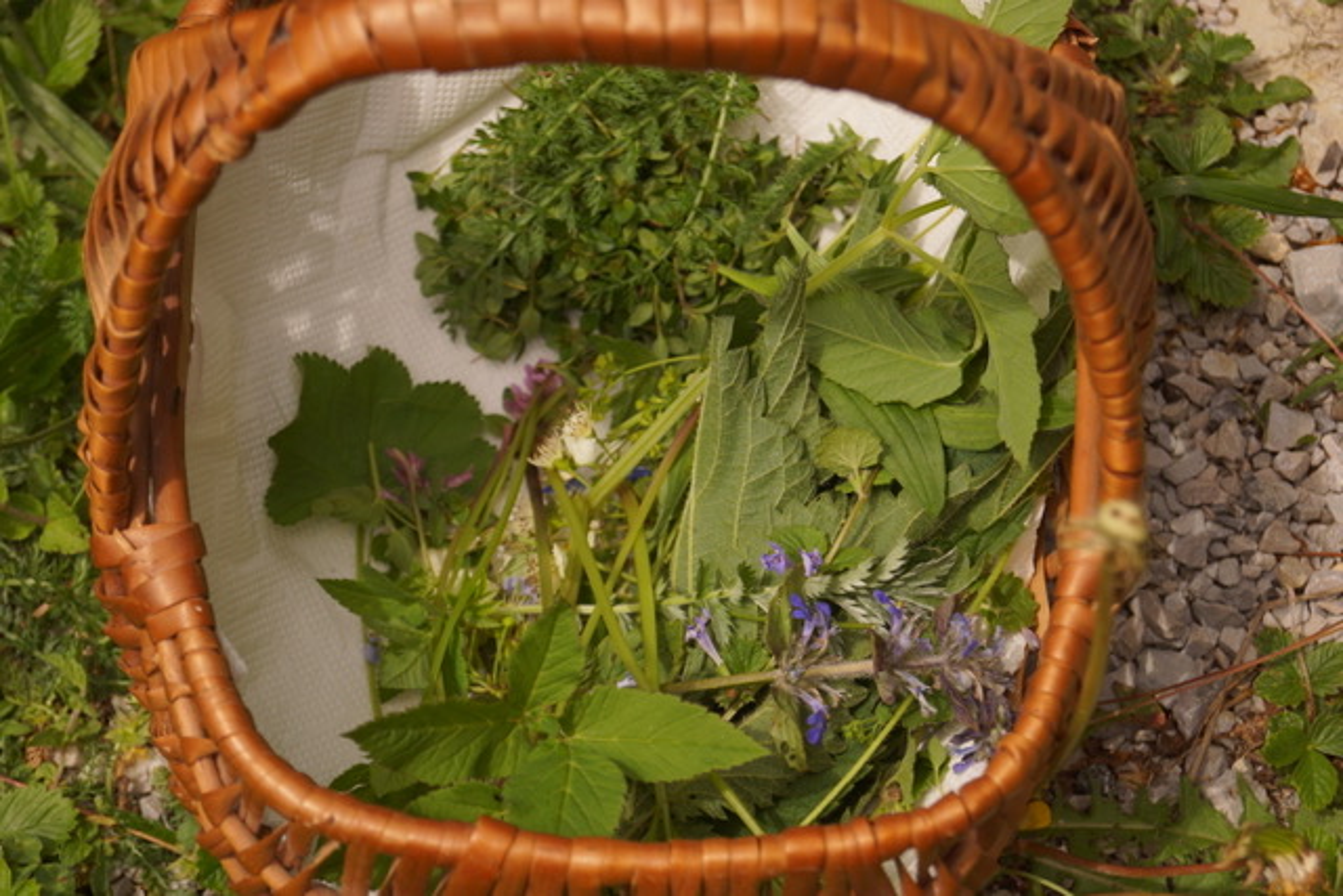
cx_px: 672
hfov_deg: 24.6
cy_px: 448
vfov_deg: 16.6
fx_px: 3078
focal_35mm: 82
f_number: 5.6
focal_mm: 55
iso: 100
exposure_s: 1/1000
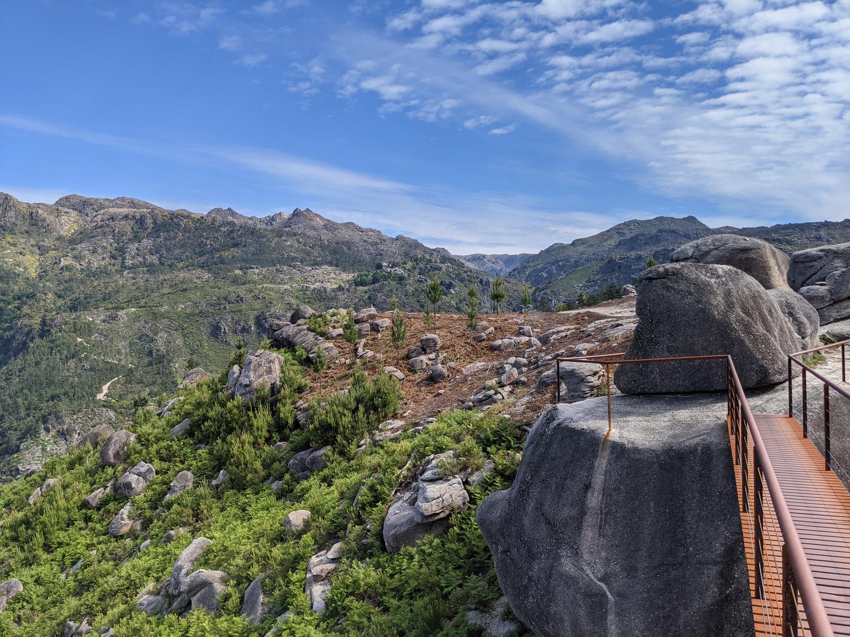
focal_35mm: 27
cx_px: 425
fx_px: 663
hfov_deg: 65.3
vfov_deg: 51.4
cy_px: 318
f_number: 1.73
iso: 62
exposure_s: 1/3906
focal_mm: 4.38
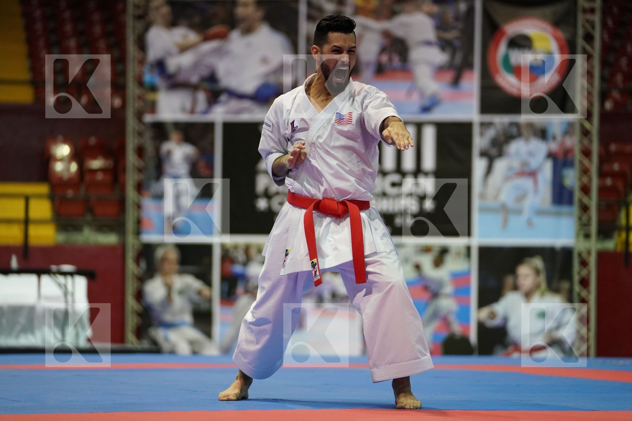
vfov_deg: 10.0
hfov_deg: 15.0
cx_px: 316
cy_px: 210
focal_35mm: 137
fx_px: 2405
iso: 3200
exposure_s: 1/320
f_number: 2.8
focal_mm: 137
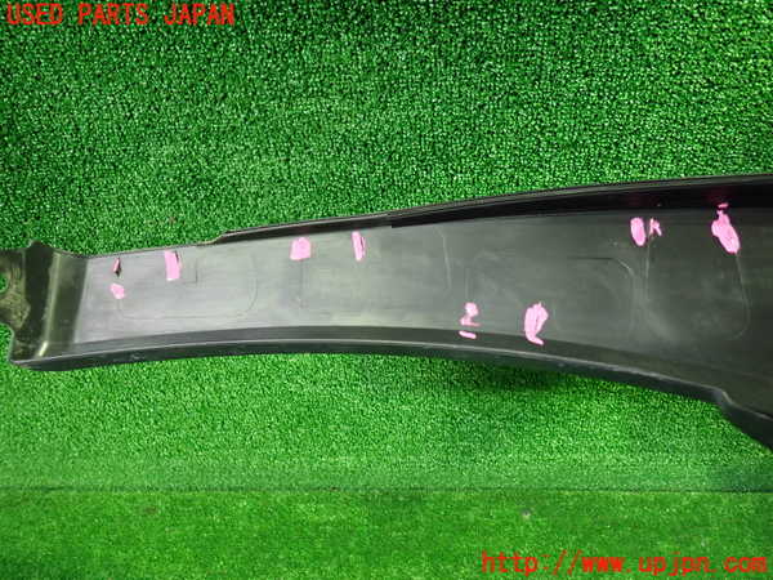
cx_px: 386
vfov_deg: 54.9
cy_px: 290
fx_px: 558
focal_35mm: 25
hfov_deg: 69.4
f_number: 2
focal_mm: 4.5
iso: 640
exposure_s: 1/30
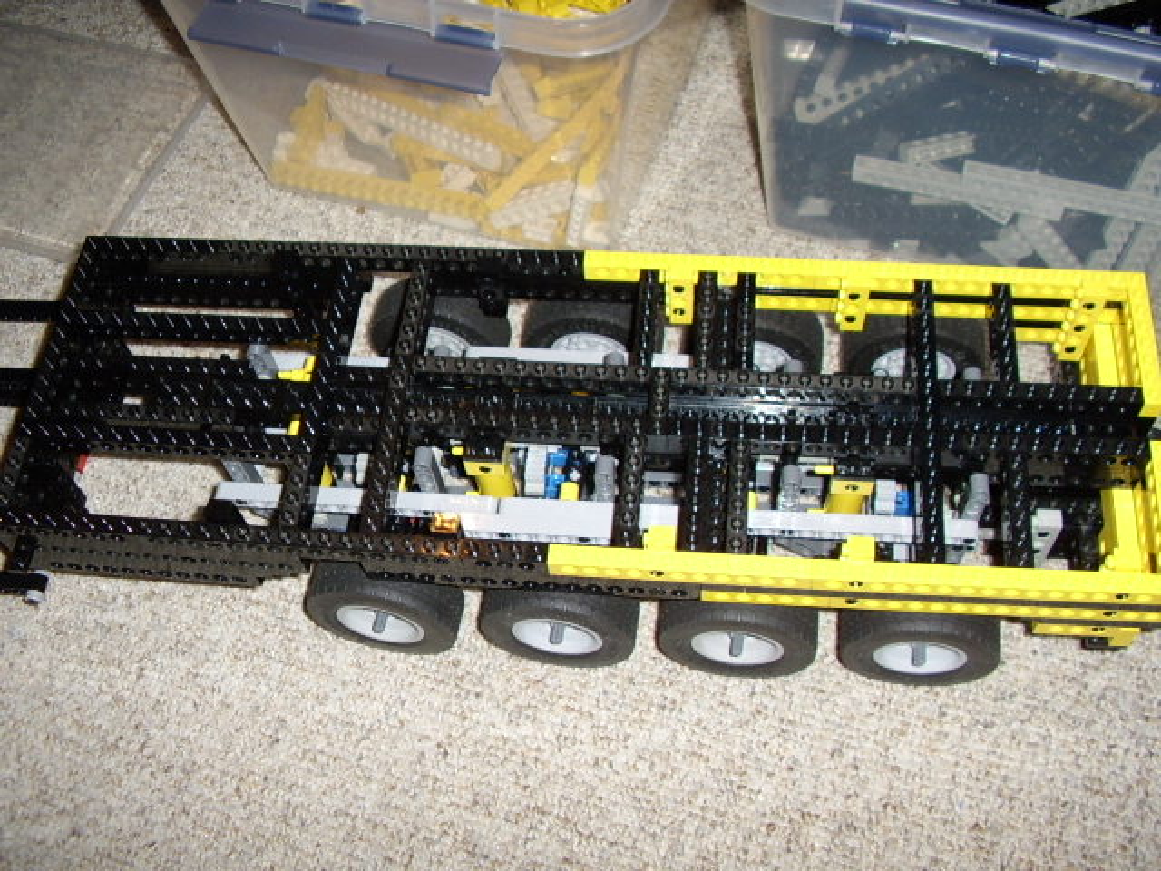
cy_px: 436
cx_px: 580
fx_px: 1006
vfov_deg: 46.8
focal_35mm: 30
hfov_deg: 60.0
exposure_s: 1/30
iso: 141
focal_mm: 5.8
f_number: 2.9
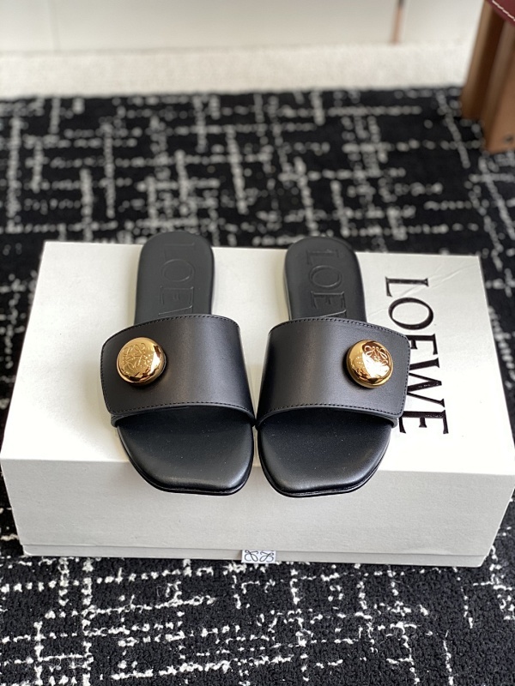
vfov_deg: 36.8
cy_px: 343
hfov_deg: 28.0
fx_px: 1032
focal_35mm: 52
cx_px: 258
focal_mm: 6
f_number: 2
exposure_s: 1/122
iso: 32
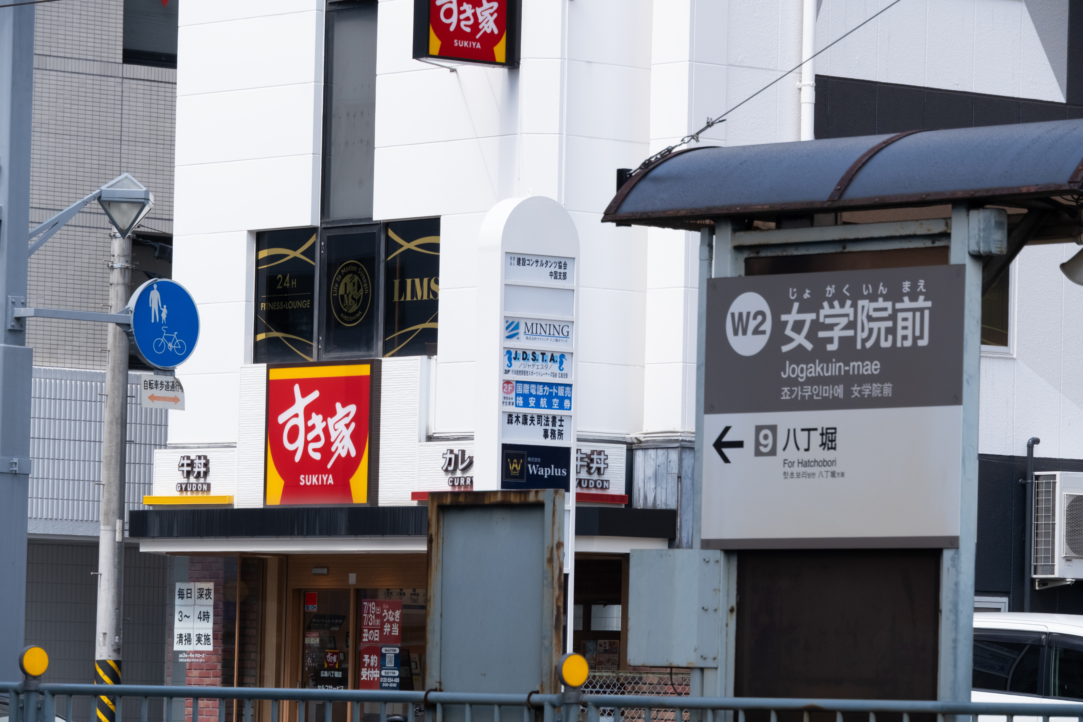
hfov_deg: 10.8
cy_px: 361
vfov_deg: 7.2
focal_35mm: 190
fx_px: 5715
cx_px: 542
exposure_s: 1/250
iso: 640
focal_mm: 126.8
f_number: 10
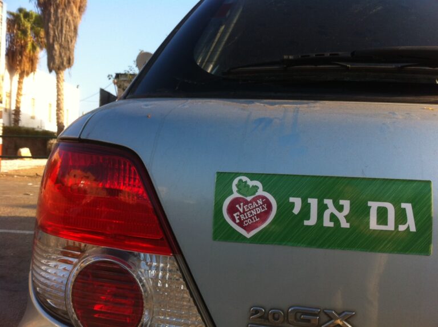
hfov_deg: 52.7
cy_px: 164
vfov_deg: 40.6
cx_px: 219
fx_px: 442
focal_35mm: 35
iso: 80
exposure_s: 1/339
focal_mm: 3.85
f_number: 2.8
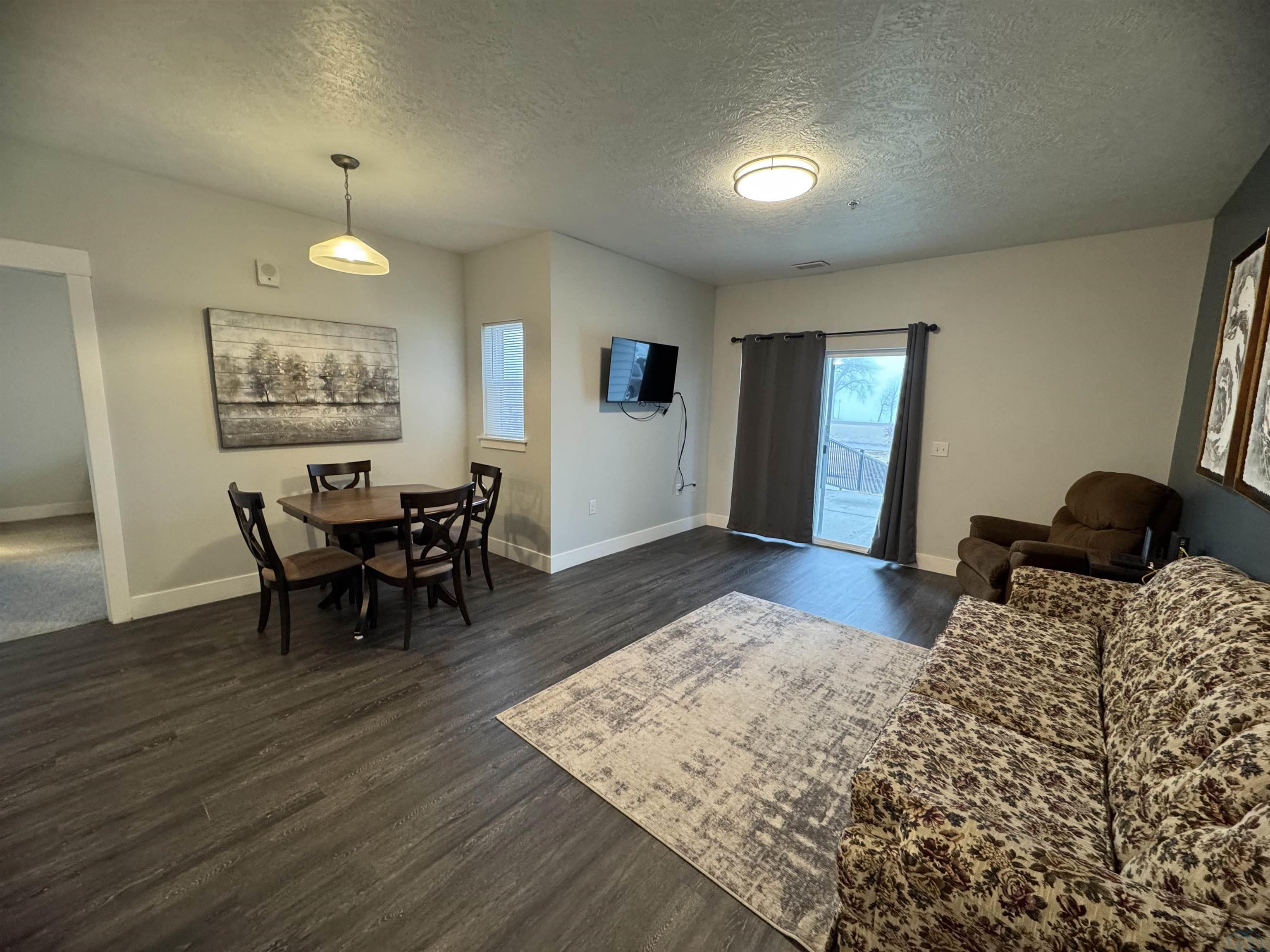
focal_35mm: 14
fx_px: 514
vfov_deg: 85.7
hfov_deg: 102.1
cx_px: 635
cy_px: 476
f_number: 2.2
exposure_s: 1/60
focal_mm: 2.22
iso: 320
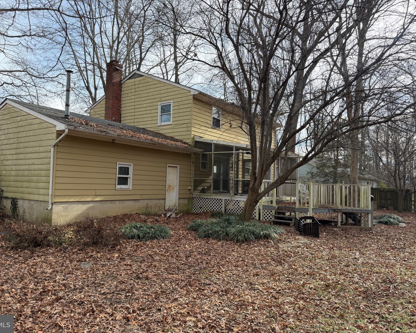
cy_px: 160
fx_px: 320
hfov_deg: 65.9
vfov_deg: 54.9
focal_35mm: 26
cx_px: 188
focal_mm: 6.76
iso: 100
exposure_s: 1/1192
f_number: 1.78
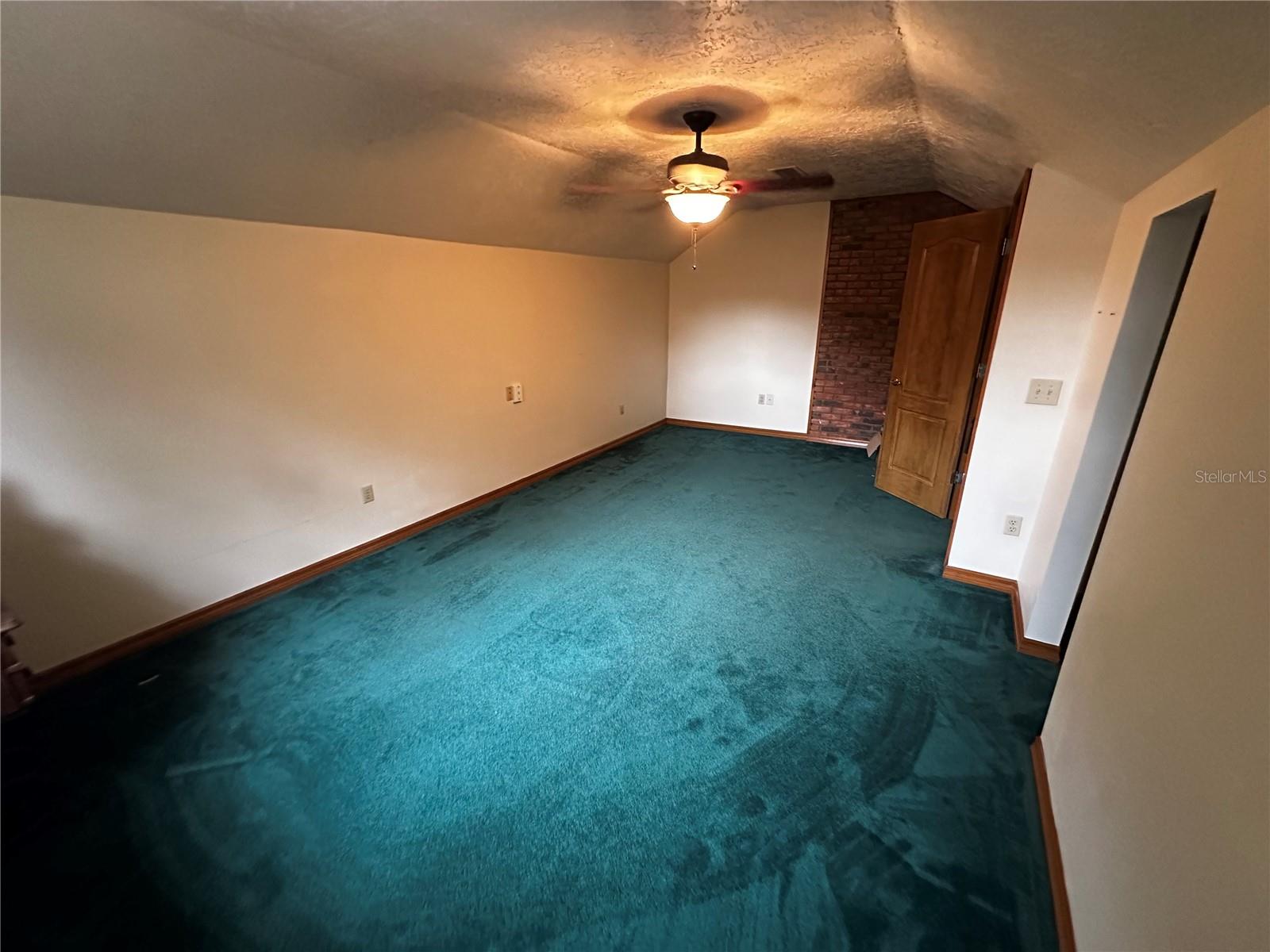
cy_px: 476
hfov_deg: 102.1
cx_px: 635
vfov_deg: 85.7
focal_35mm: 14
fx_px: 514
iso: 1250
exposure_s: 1/60
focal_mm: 2.22
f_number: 2.2
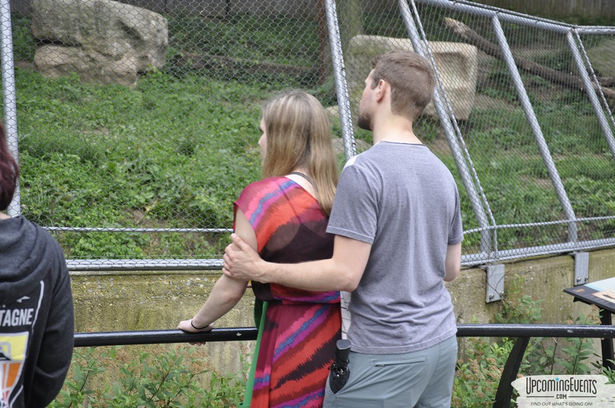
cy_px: 204
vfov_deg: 18.9
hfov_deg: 28.1
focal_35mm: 72
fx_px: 1228
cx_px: 308
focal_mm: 48
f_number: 4.8
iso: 400
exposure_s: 1/30
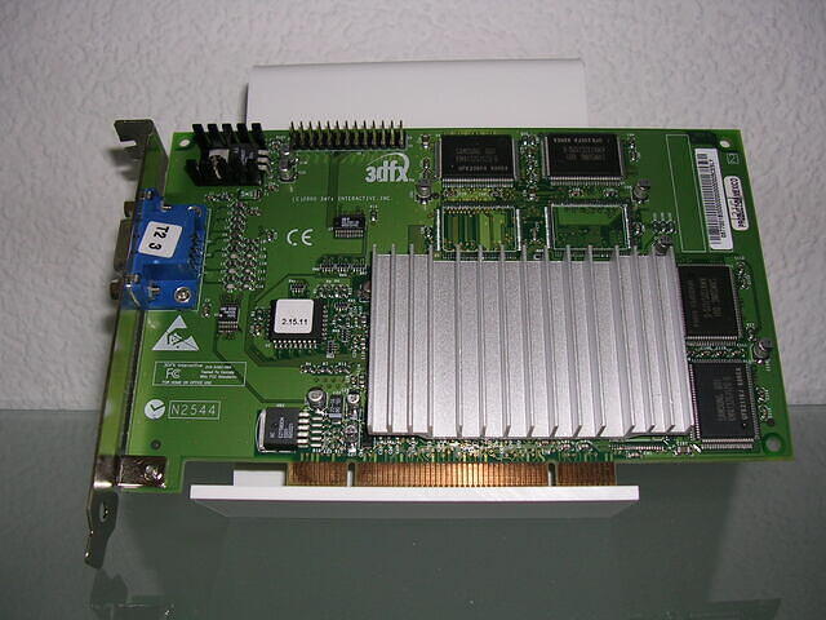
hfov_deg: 49.0
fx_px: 907
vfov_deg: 37.7
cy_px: 310
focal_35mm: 38
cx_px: 413
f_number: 2.8
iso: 50
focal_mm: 5.8
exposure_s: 1/60.1
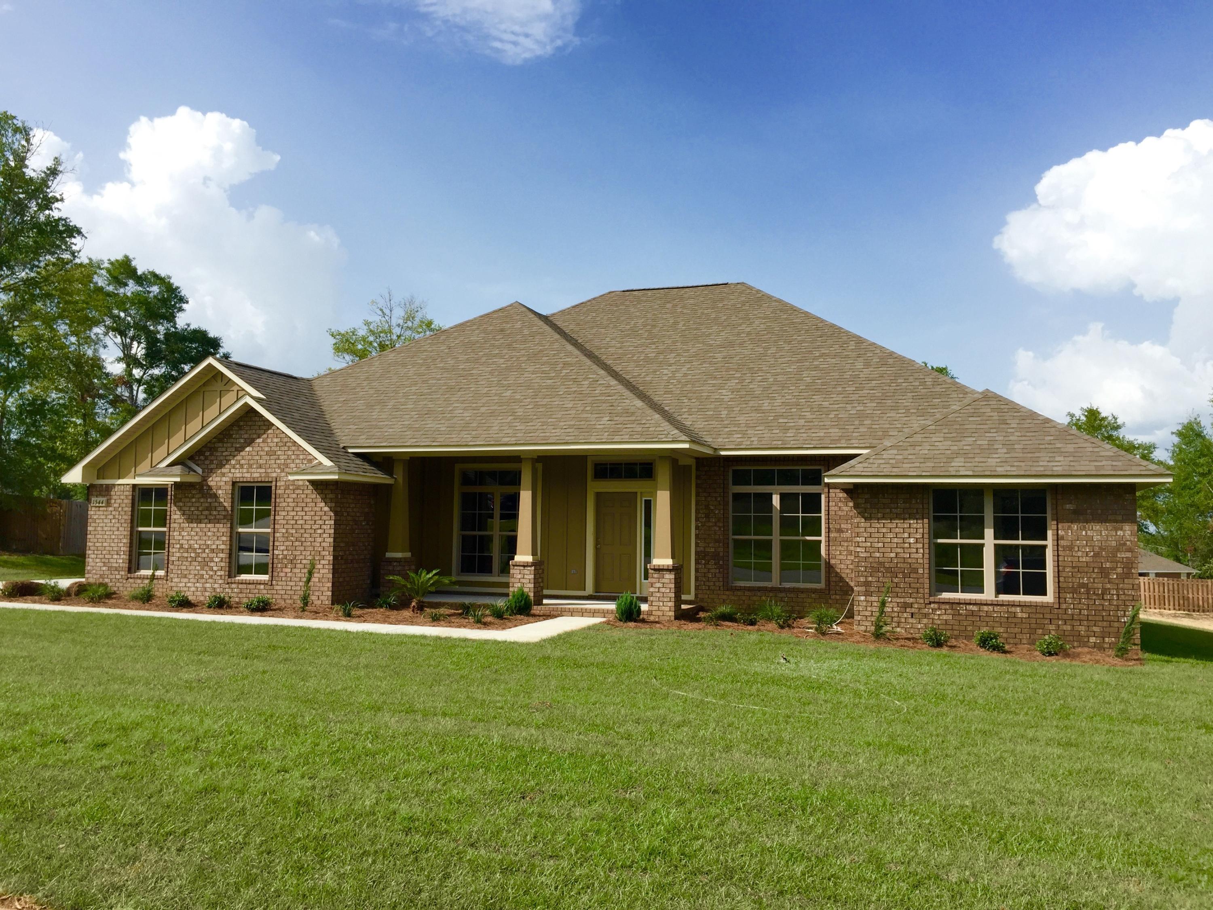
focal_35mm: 29
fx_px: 1016
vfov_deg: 48.2
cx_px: 606
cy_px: 455
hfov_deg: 61.7
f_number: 2.2
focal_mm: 4.15
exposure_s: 1/1276
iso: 32
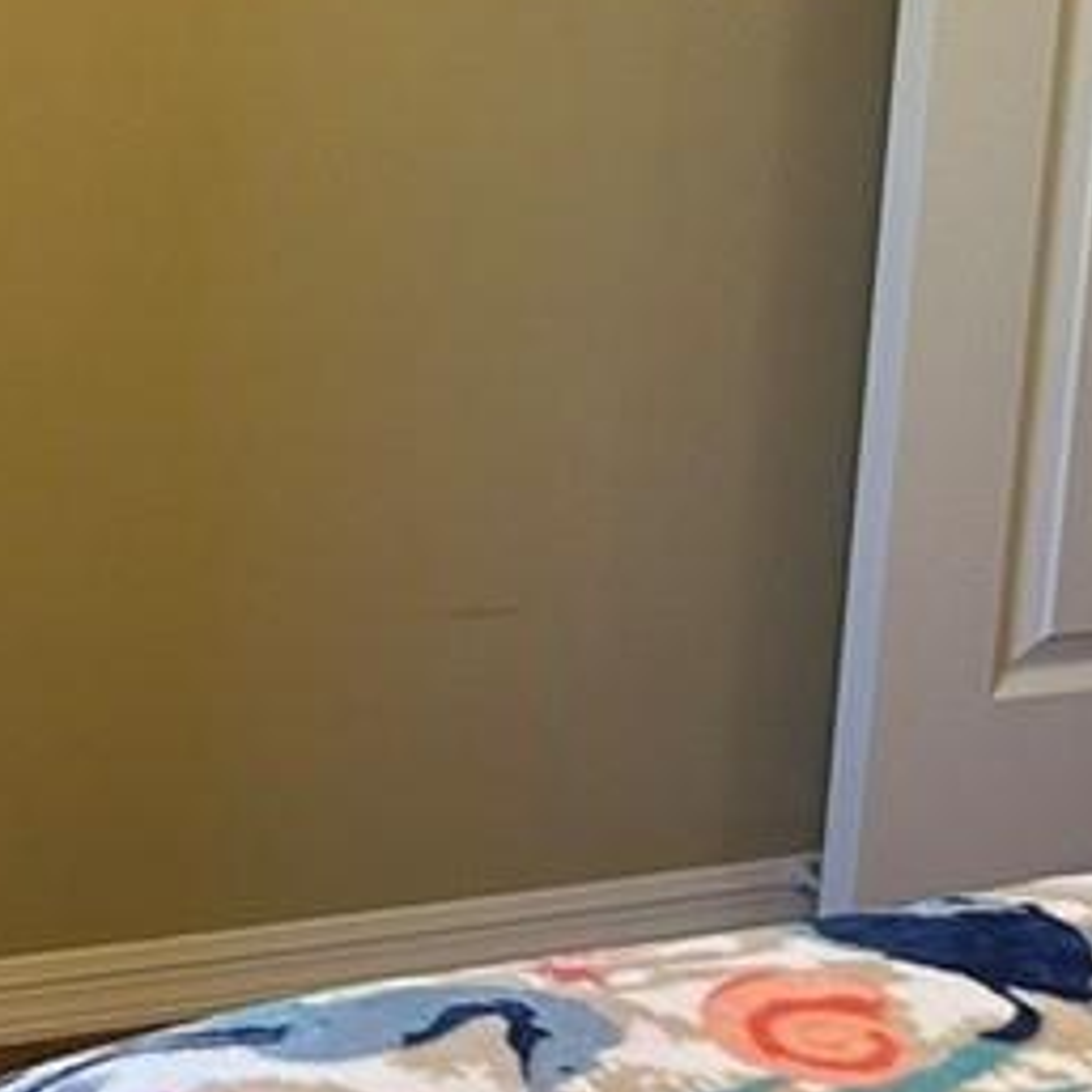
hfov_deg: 11.4
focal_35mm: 143
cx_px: -841
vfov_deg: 11.9
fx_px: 5104
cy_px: -225
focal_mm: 5.7
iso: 80
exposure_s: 1/60
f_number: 1.5
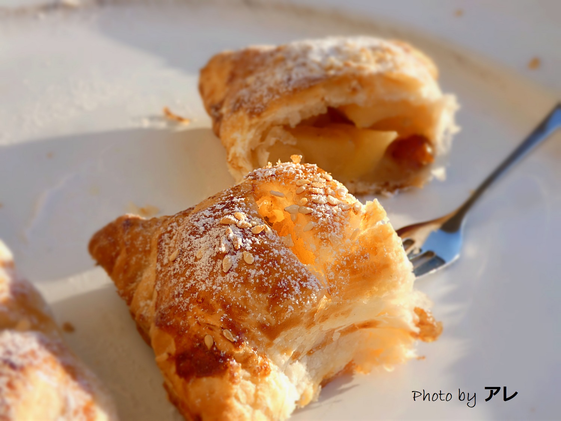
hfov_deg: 29.4
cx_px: 280
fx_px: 1070
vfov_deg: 22.3
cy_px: 210
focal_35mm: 66
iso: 80
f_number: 4.2
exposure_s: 1/200
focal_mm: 11.9
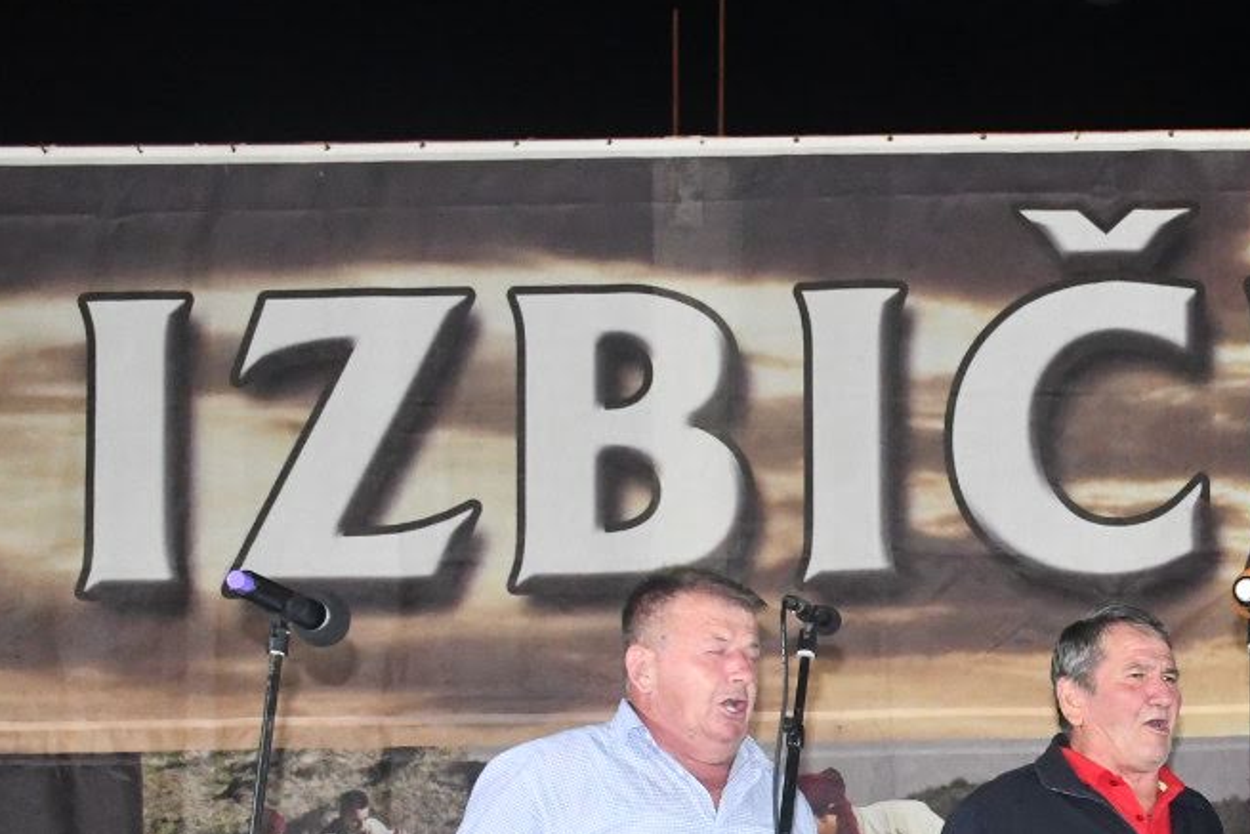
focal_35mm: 89
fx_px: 3091
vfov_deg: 14.9
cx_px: 1326
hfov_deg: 21.8
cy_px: 958
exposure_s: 1/60
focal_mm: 24
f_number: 6.3
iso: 4500
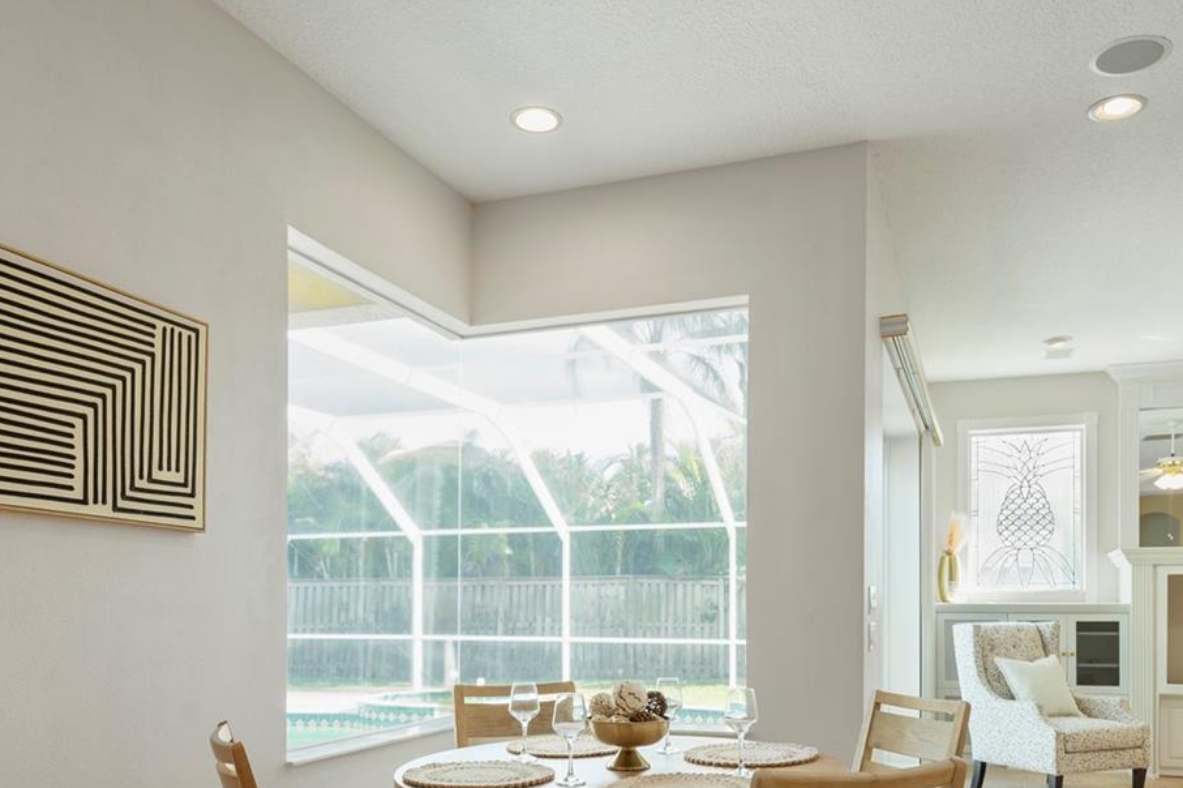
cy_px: 600
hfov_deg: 61.8
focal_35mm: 30
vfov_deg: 42.1
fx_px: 985
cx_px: 652
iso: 200
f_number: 8
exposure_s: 1/13
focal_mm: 17
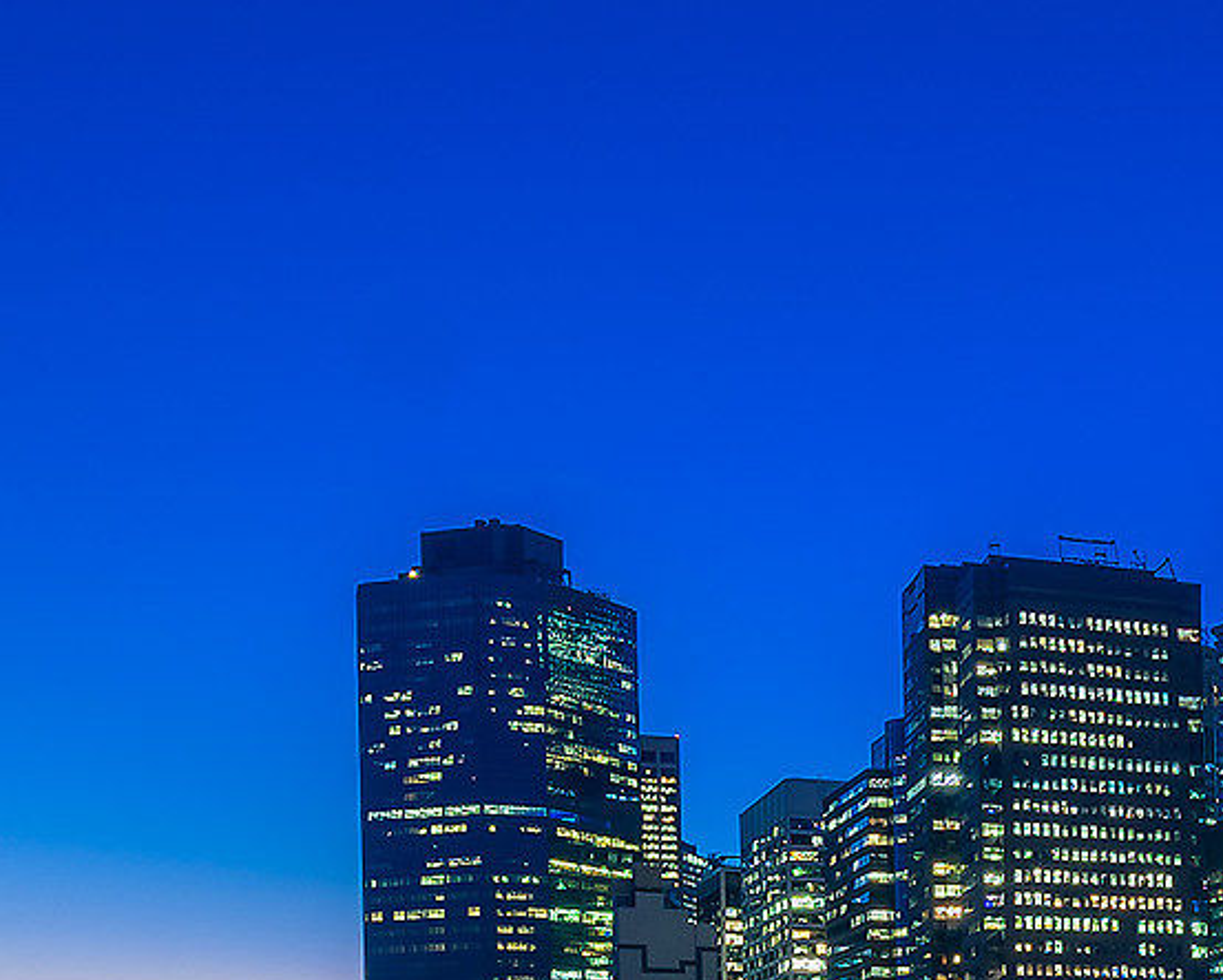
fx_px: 2064
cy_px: 1293
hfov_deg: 27.5
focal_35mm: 57
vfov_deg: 23.4
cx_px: 1592
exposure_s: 10
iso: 64
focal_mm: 14
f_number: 11
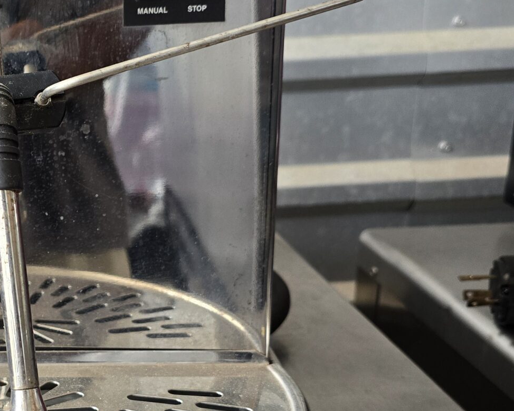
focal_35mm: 59
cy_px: 273
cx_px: 21
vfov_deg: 25.7
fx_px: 897
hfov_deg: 30.1
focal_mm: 6.3
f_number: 1.7
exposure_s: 1/120
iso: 200
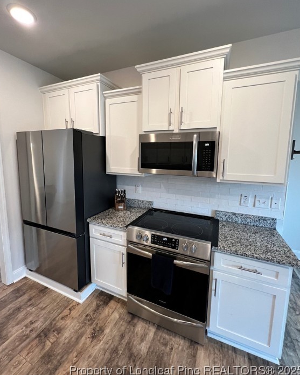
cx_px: 151
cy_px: 176
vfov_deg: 100.6
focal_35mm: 14
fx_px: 155
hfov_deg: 88.0
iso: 160
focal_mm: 1.57
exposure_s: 1/60
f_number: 1.8
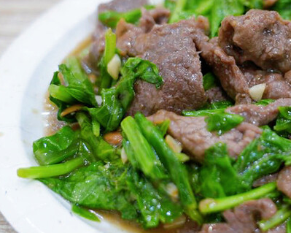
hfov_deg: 22.7
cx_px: 263
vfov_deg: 18.7
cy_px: 88
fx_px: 706
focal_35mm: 82
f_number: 4
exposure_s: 1/50
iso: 400
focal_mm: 41
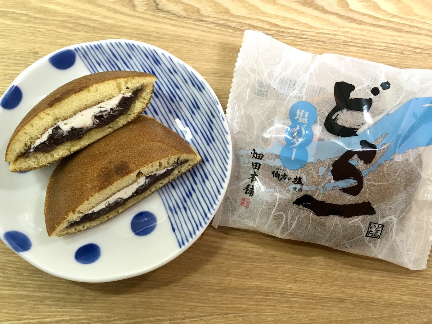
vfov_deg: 48.2
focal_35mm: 29
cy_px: 162
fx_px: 362
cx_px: 216
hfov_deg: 61.7
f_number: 2.2
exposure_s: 1/30
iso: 80
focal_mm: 4.15
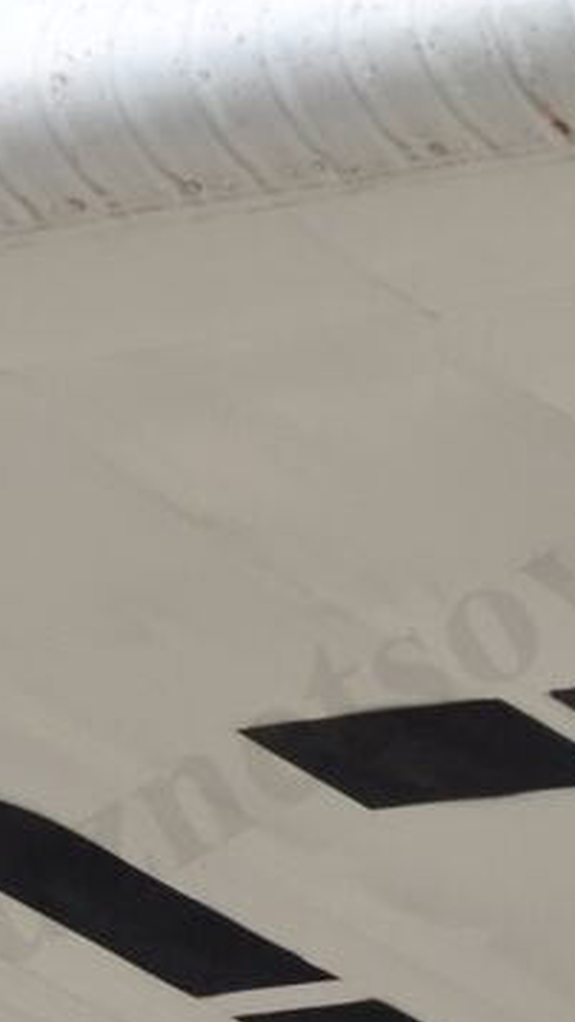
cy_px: 1111
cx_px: -389
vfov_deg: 2.8
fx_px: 20582
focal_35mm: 760
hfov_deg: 1.6
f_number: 8
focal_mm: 135
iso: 200
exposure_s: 1/640
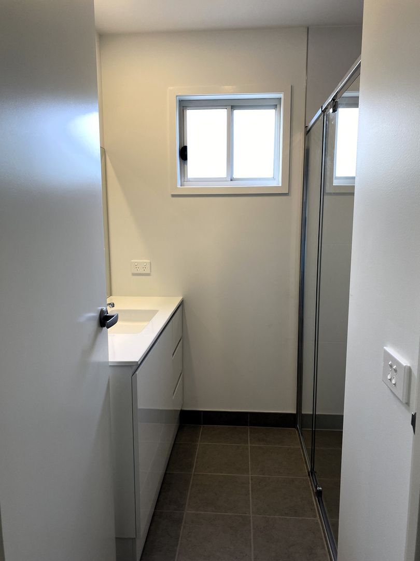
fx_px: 421
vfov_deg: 67.3
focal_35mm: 26
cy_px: 280
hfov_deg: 53.1
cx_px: 210
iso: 40
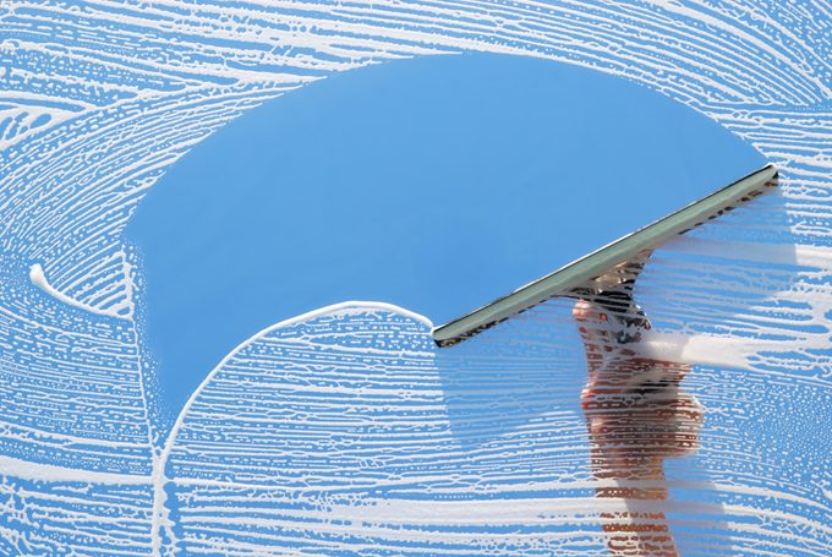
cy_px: 278
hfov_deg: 47.9
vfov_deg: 33.1
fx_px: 937
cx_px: 416
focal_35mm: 40
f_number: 9
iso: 800
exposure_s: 1/500
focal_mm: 27
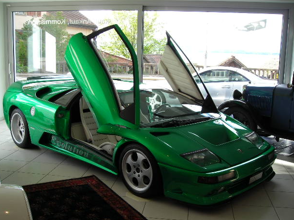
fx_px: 340
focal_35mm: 40
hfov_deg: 46.8
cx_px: 141
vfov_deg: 36.0
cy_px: 115
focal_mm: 6.3
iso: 50
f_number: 3.2
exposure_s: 1/59.6
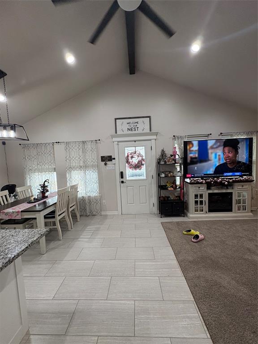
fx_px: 139
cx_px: 129
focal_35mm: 14
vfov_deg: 102.1
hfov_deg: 85.7
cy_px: 172
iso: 200
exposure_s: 1/120
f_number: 2.2
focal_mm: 2.22
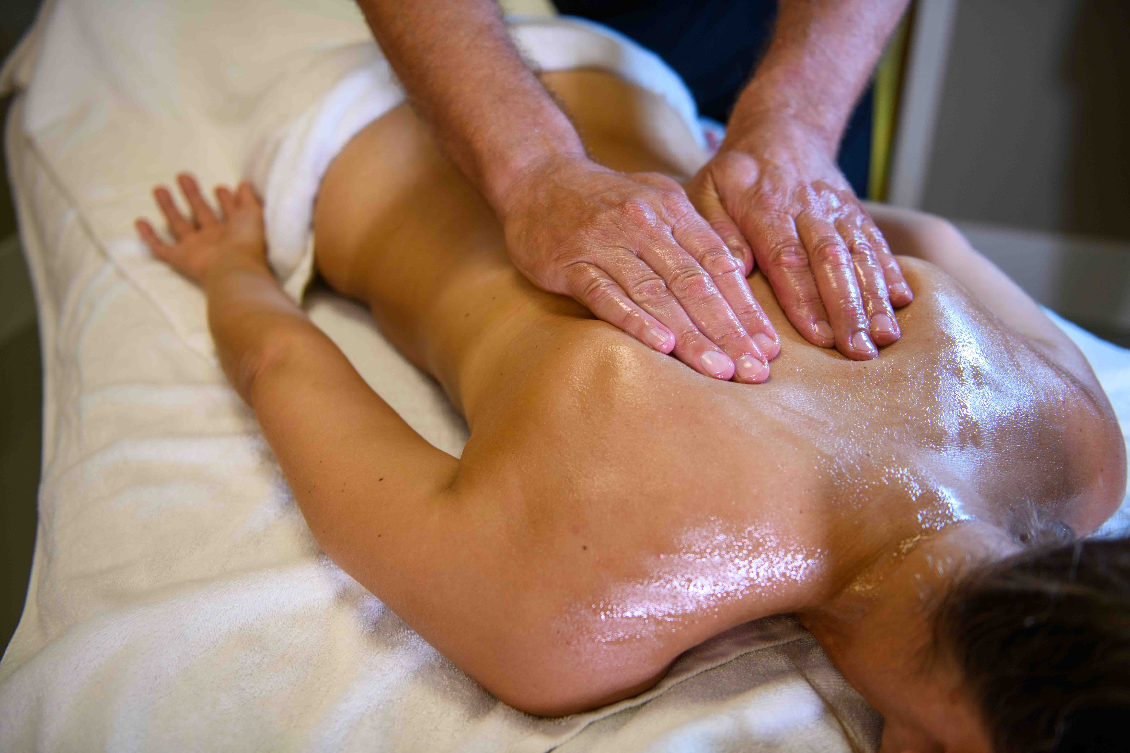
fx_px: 1099
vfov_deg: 37.9
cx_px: 565
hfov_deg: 54.4
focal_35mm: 35
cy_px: 376
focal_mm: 35
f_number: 2.8
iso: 280
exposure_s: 1/40
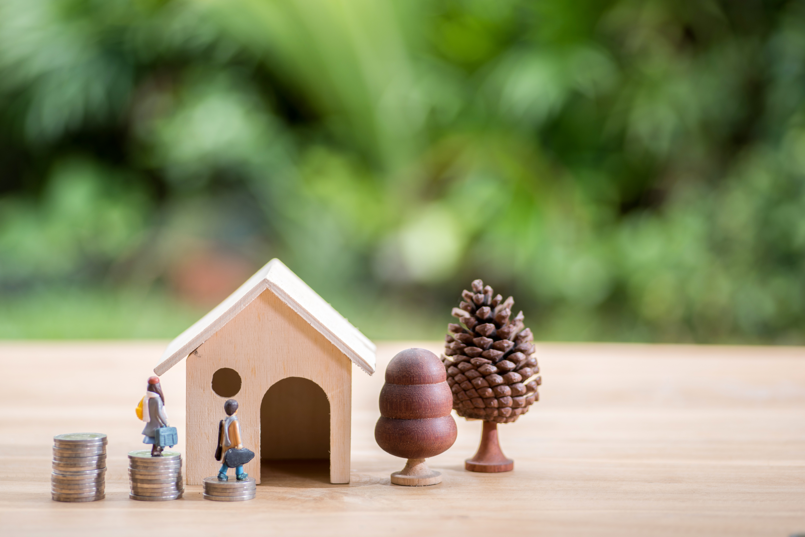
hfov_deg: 20.4
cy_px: 268
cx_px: 402
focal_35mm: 100
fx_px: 2237
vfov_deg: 13.7
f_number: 3.5
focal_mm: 100
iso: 100
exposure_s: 1/125
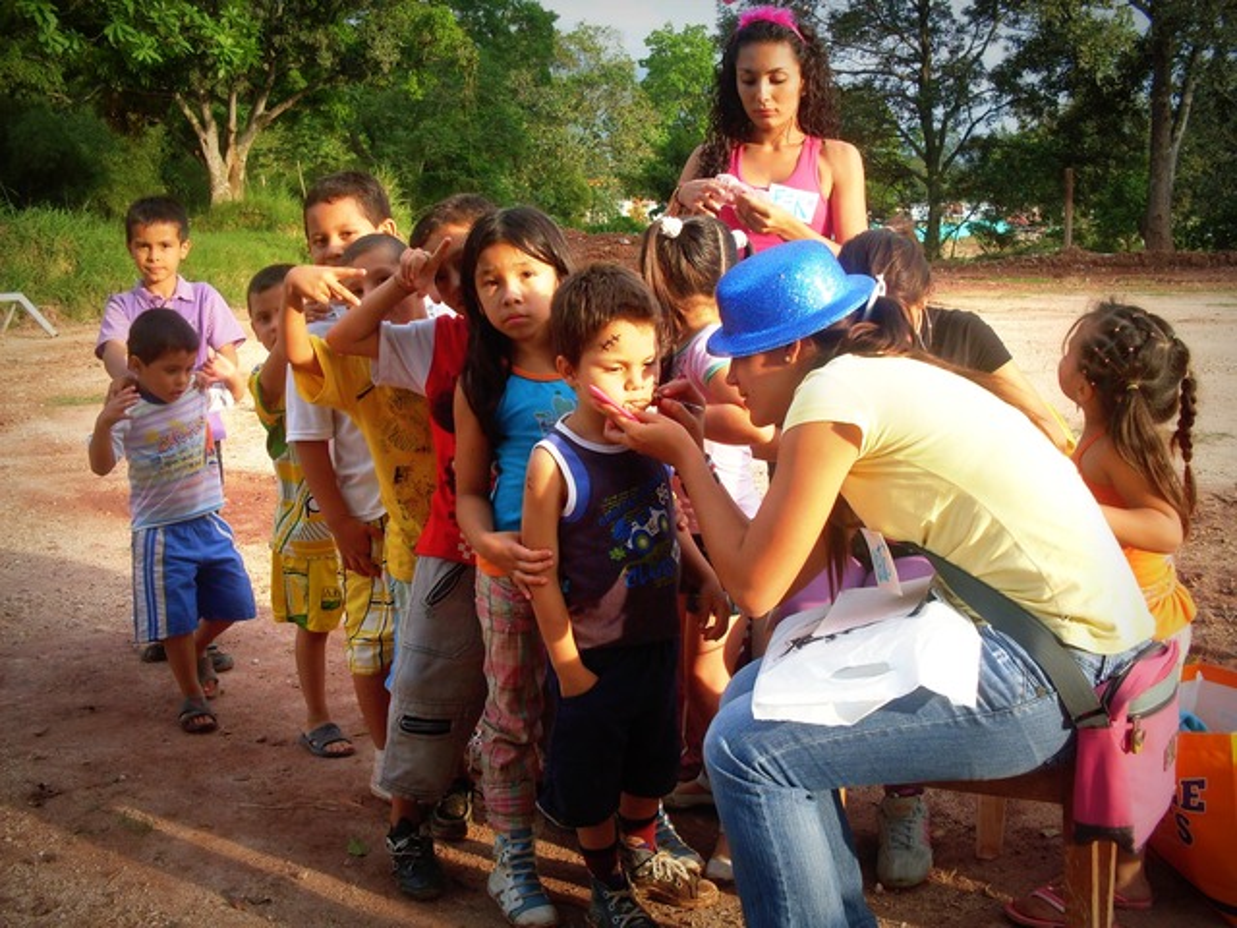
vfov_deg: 37.7
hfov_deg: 49.0
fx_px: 1358
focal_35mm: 38
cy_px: 464
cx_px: 618
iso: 80
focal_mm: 6.3
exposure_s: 1/250
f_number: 2.8
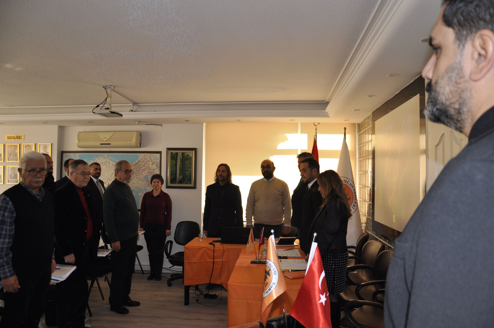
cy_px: 164
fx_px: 370
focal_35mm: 27
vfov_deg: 47.8
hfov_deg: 67.4
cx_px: 247
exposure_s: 1/200
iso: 320
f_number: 3.5
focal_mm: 18
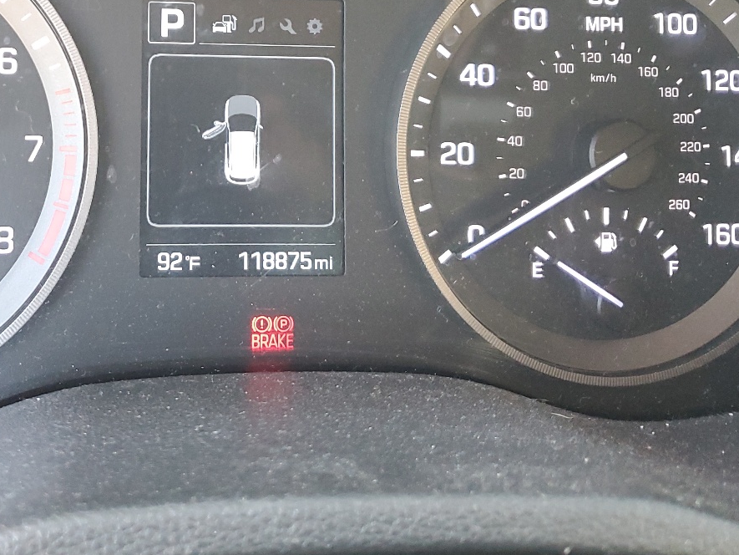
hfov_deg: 39.5
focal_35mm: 47
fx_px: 1004
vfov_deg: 30.2
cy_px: 111
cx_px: 202
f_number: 1.5
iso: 217
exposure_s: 1/60.2
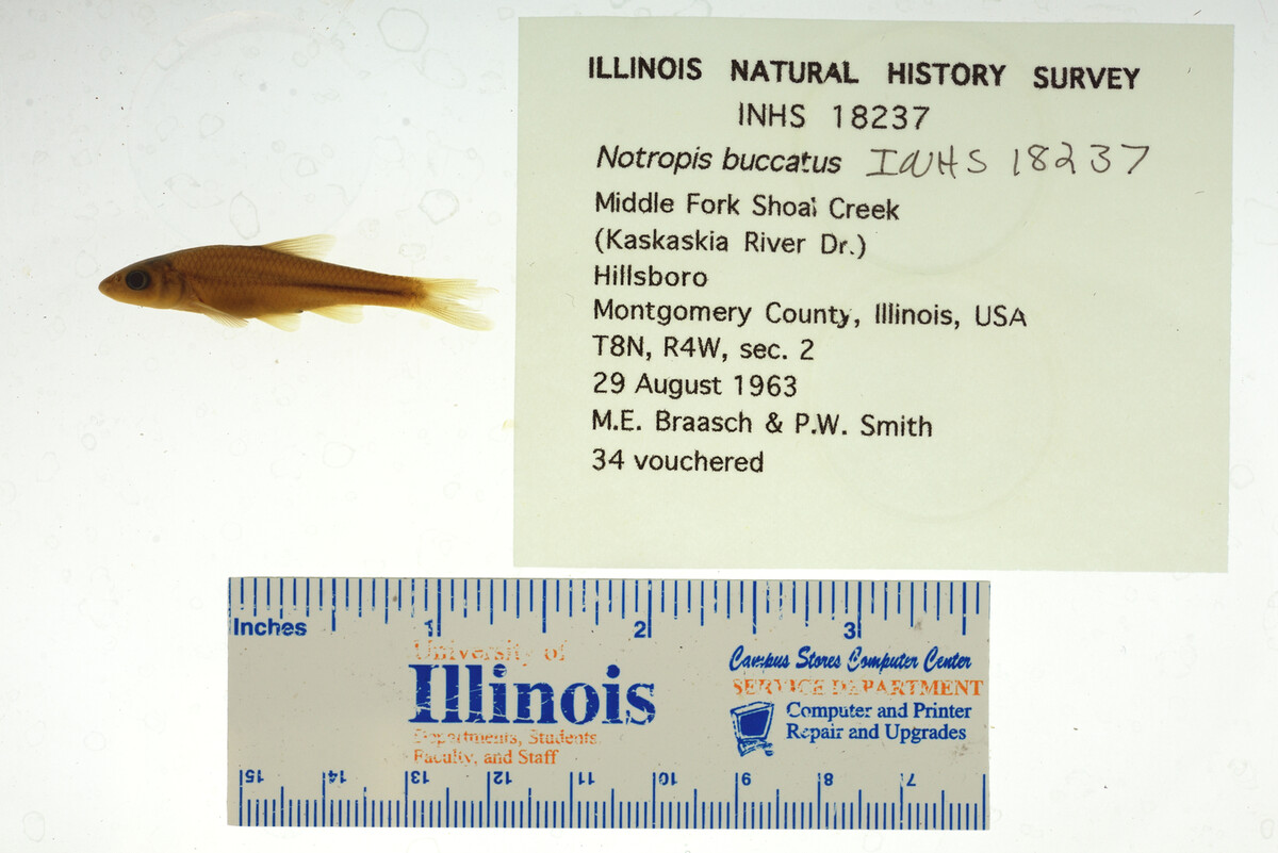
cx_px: 639
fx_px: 2131
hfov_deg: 33.4
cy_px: 426
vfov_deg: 22.6
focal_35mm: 60
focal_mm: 60
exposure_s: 1/200
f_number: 10
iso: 100
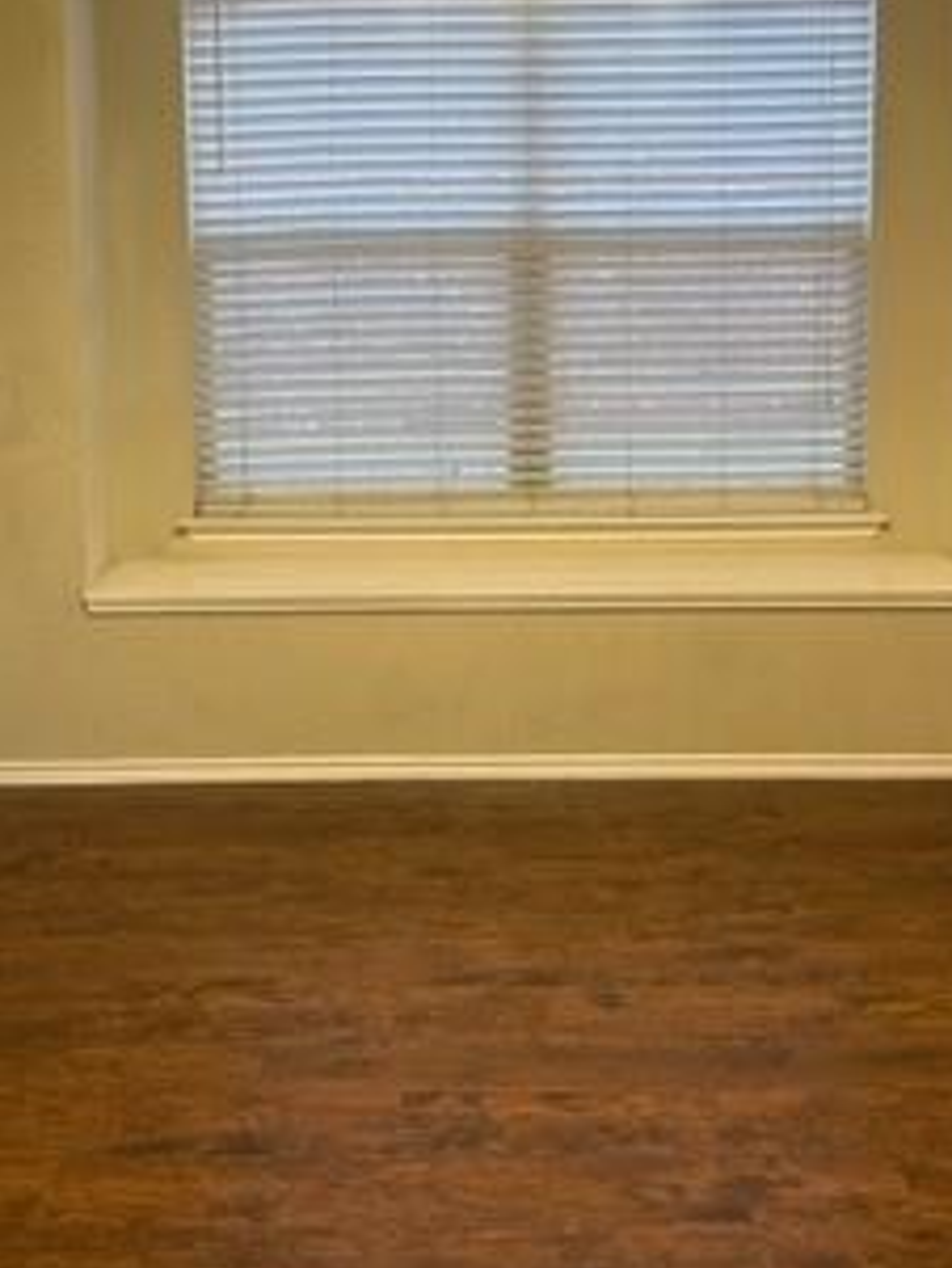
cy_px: 375
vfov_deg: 36.9
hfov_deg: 28.6
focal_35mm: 51
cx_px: 463
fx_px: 1869
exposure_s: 1/60
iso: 200
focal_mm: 6.86
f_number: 1.78
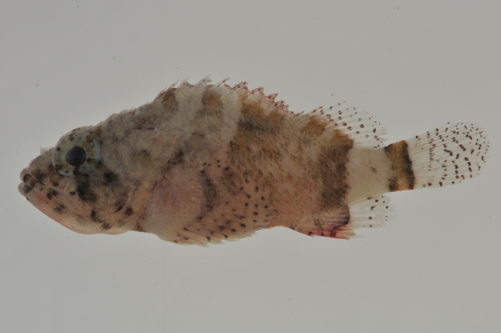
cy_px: 166
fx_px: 2189
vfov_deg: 8.7
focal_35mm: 158
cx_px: 250
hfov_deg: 13.1
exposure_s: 1/60
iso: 200
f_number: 40
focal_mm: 105
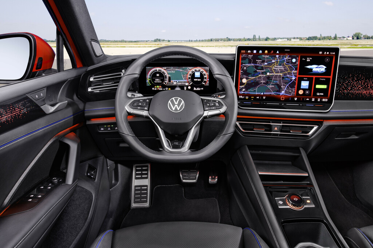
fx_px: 238
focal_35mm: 23
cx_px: 186
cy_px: 124
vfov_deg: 55.1
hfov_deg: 76.1
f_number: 14
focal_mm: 23
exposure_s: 1/160
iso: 640
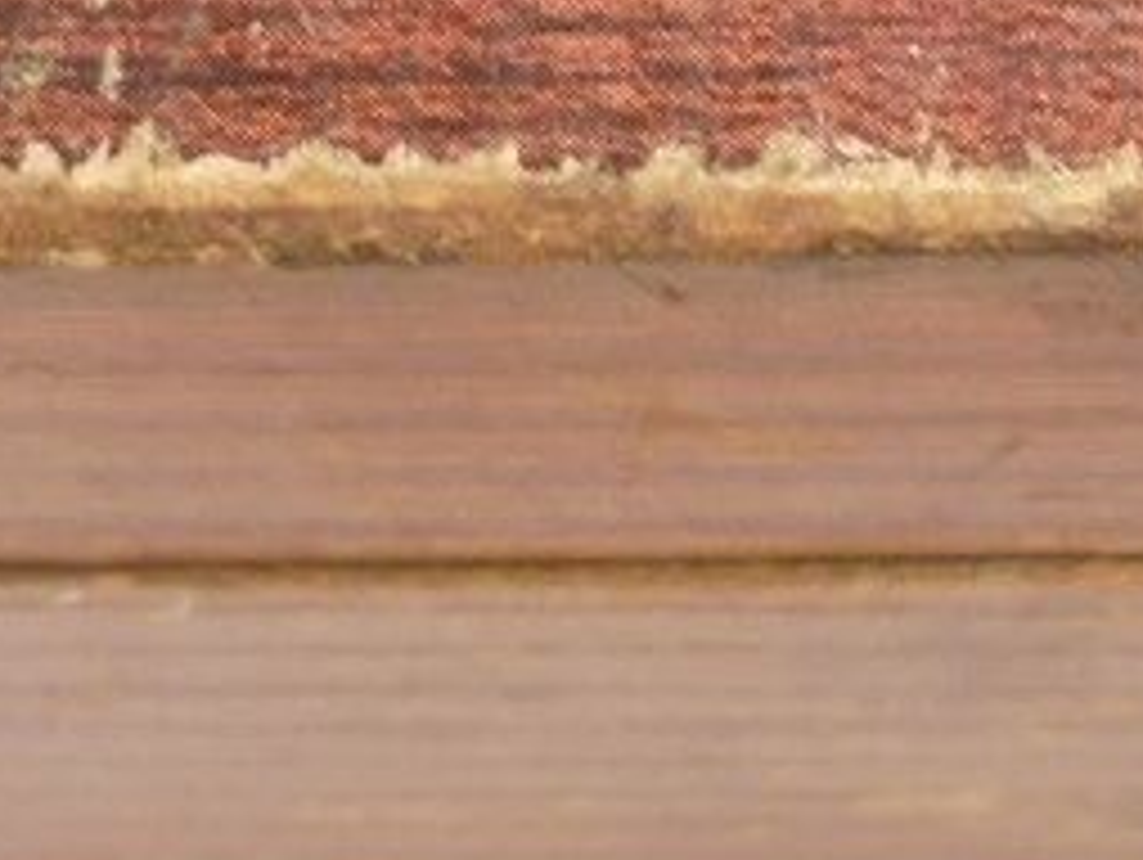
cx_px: 986
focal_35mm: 92
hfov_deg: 20.9
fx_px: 3041
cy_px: -160
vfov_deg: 15.5
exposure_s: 1/30
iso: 160
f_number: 3.5
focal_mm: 4.6
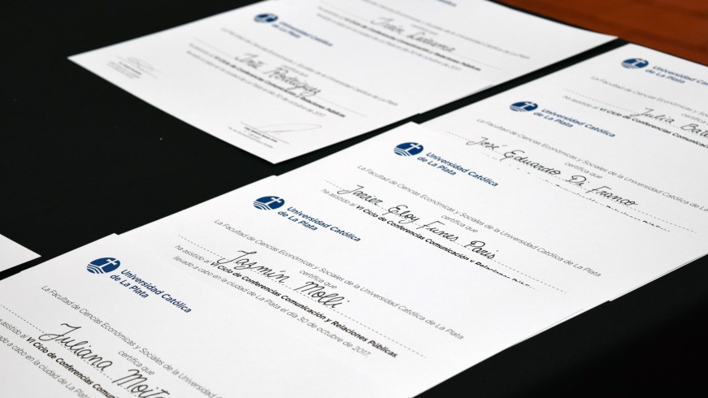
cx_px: 357
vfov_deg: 11.9
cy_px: 250
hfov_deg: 21.0
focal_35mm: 102
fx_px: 1908
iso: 640
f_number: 5.6
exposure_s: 1/60
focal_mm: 55
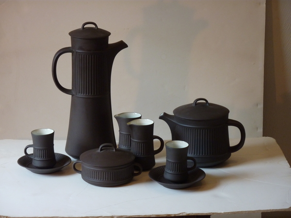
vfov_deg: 11.6
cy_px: 109
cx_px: 146
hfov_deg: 15.4
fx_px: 1076
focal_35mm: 128
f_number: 4.4
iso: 250
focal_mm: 21
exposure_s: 1/50
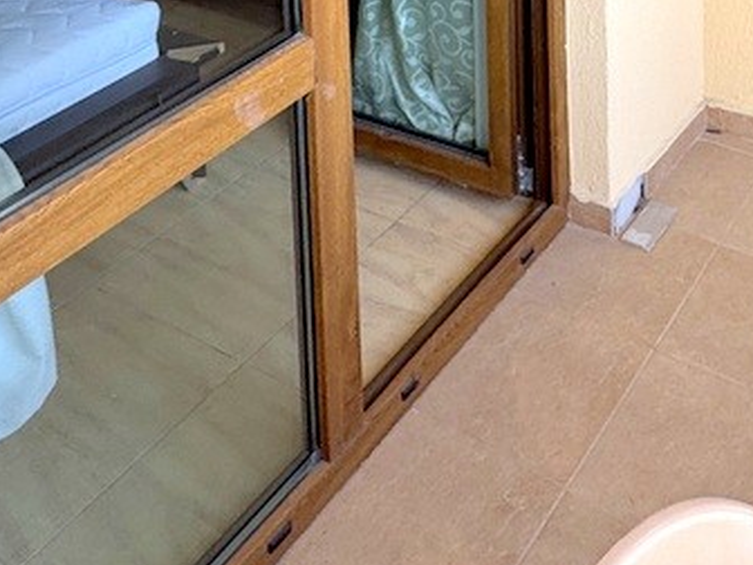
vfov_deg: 21.4
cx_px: 619
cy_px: -399
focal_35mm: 50
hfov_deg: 36.7
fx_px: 1088
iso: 40
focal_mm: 2.22
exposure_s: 1/122
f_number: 2.2
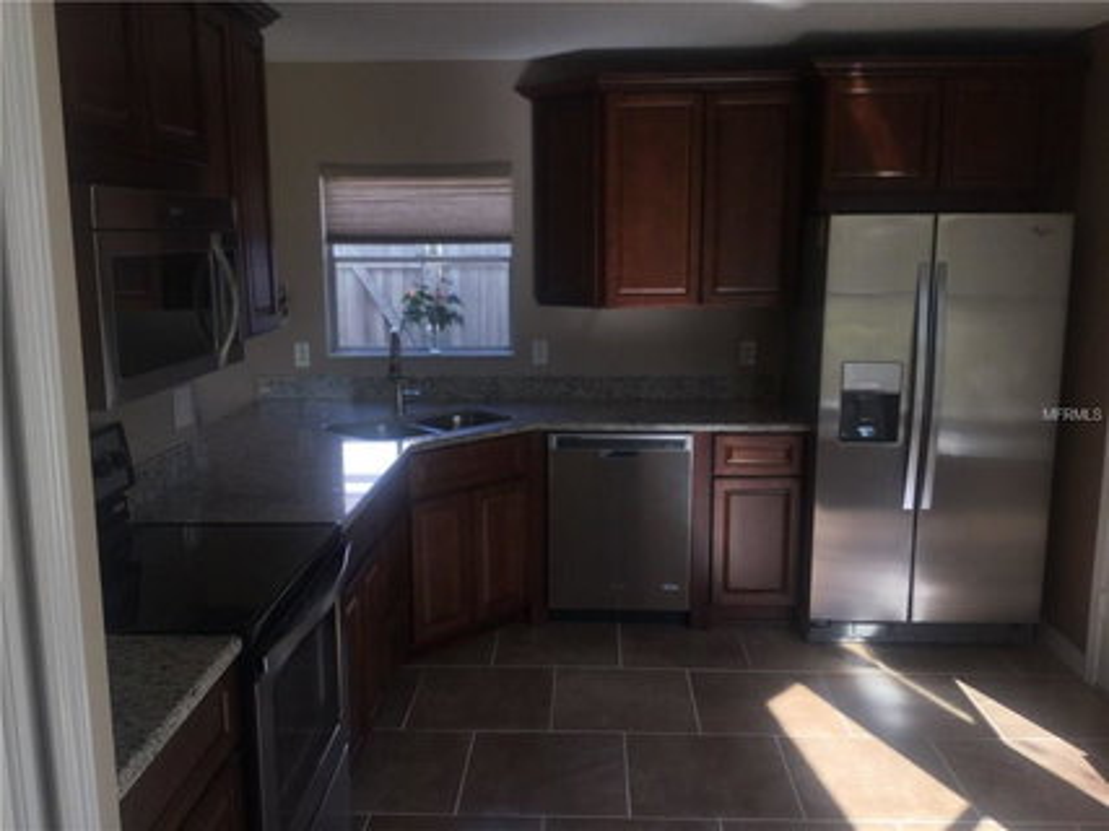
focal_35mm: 31
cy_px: 416
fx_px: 993
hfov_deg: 58.4
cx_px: 554
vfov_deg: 45.4
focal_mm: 3.3
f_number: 2.4
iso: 25
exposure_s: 1/126
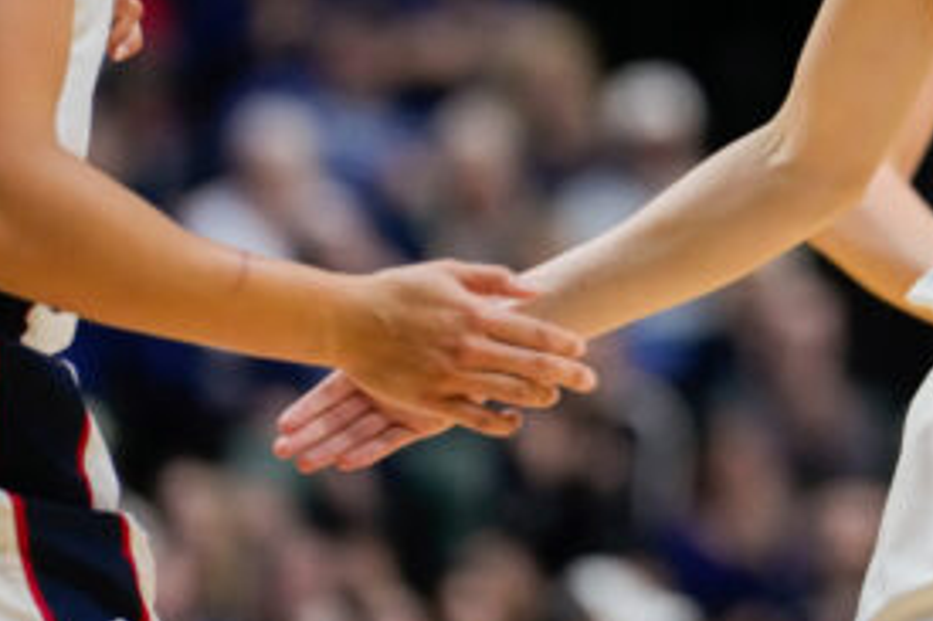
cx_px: 801
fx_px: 16213
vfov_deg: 2.2
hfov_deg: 3.3
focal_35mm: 626
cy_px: 70
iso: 4000
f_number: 2.8
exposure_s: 1/2000
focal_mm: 200
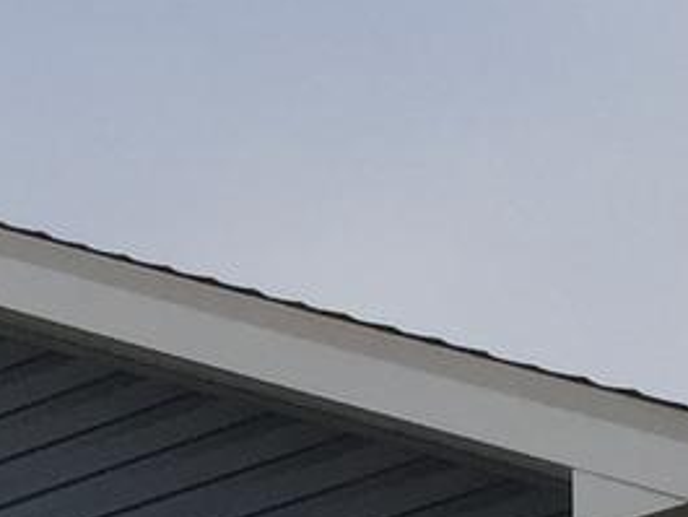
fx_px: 4454
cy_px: 1904
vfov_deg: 5.8
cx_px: 135
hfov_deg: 8.8
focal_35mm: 224
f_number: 2.2
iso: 32
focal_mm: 4.15
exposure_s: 1/395
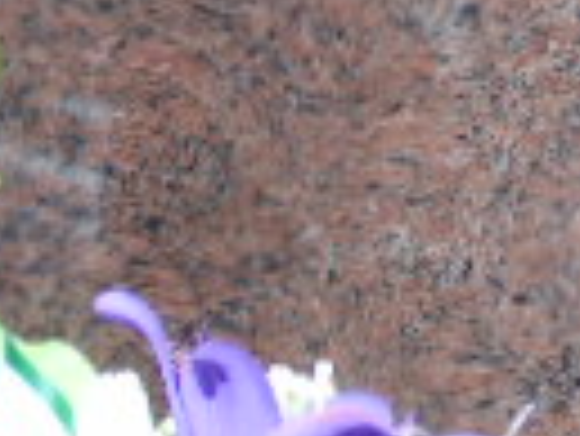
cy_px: -584
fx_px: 9006
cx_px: 868
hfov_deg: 3.7
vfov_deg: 2.8
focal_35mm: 537
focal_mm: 19
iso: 80
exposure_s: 1/250
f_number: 4.4
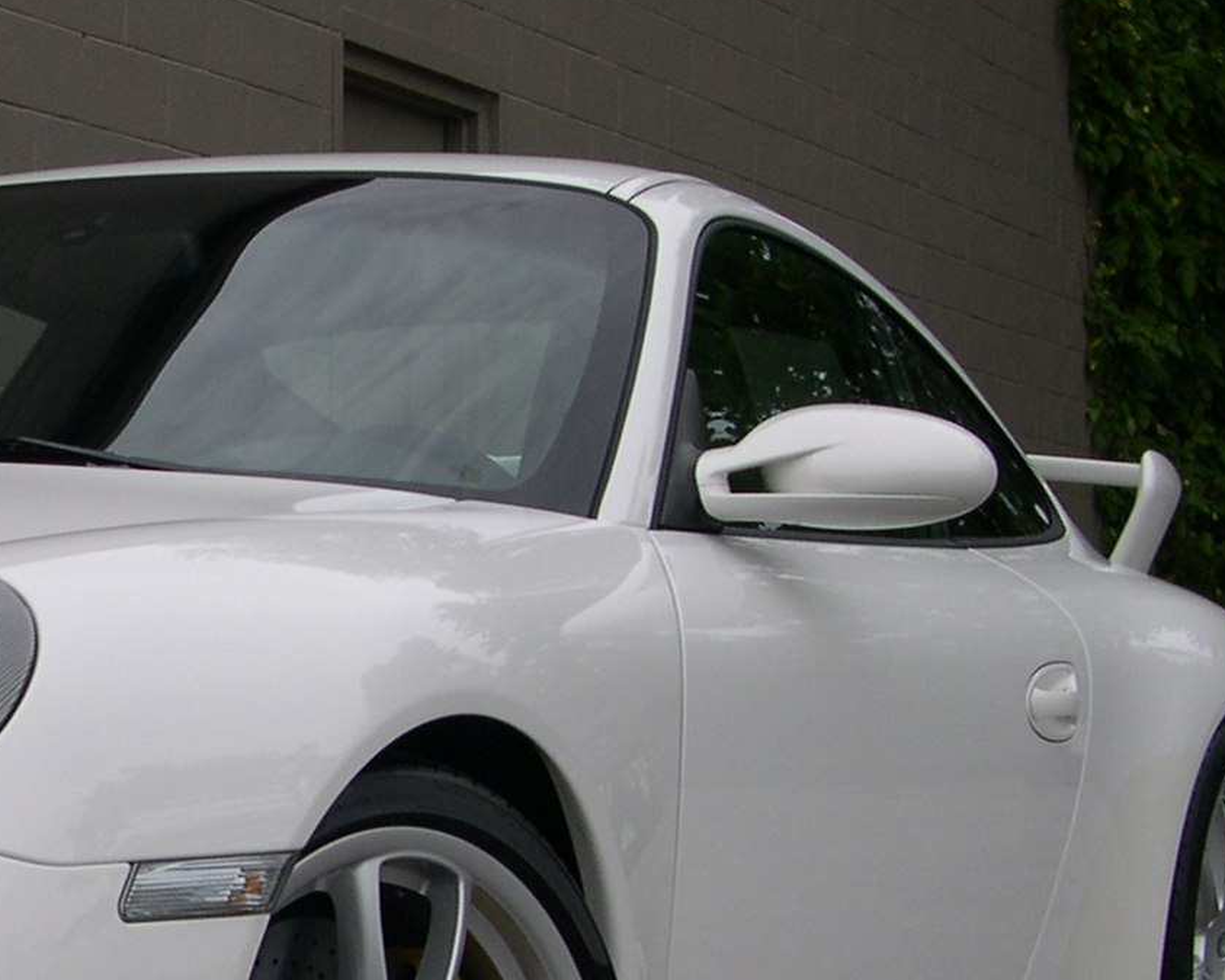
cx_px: -243
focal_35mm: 100
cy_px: 776
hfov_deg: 18.2
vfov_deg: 15.3
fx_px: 3625
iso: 100
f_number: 7.6
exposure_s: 1/191
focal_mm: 8
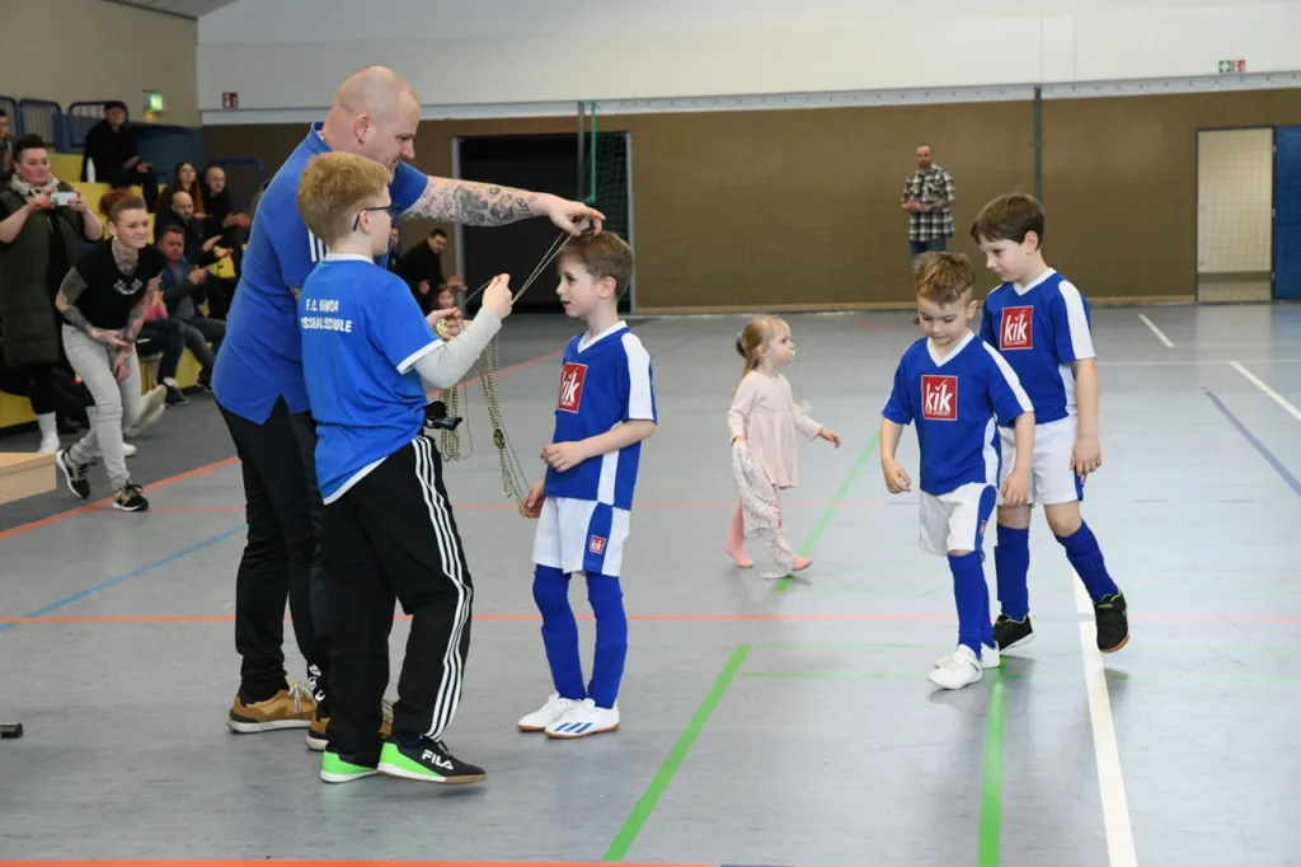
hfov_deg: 28.9
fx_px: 2529
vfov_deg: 19.4
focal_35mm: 70
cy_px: 434
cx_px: 650
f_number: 6.3
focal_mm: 70
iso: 8000
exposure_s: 1/500
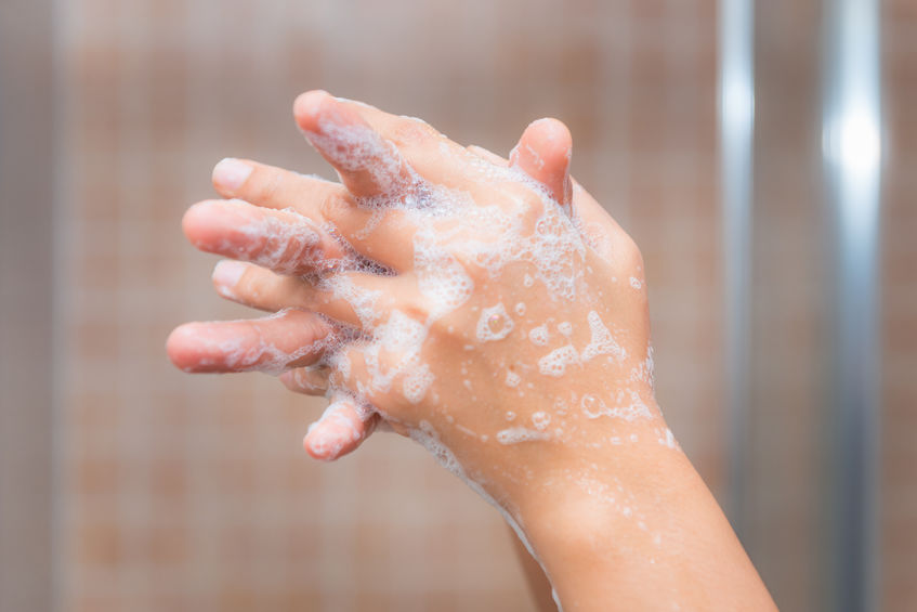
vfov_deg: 20.6
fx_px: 1681
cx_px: 458
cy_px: 306
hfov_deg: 30.5
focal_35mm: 66
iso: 200
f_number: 4
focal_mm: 66
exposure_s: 1/60
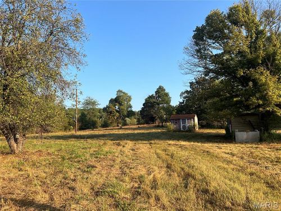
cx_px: 140
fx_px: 211
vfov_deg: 53.1
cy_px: 106
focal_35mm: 26
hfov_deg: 67.3
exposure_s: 1/1869
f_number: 1.5
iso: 50
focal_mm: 5.7
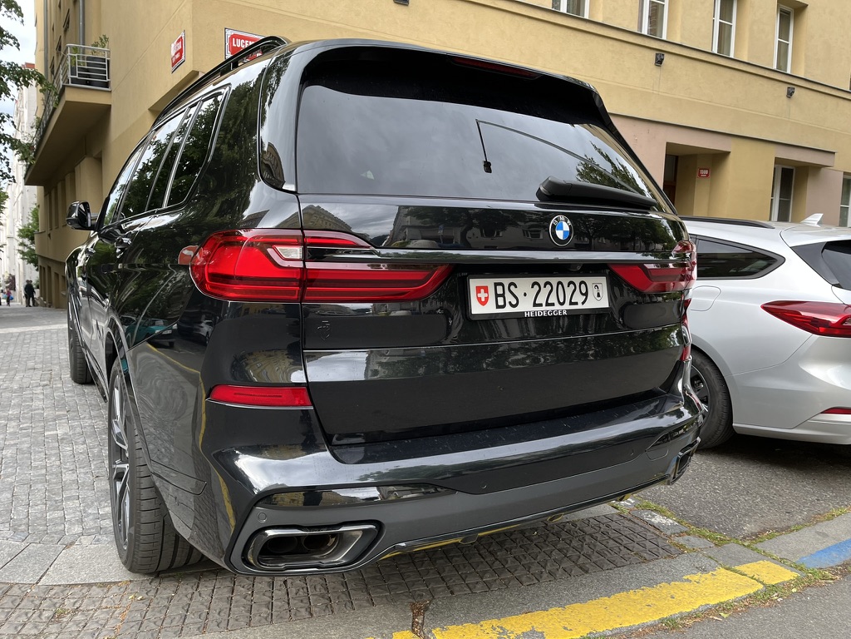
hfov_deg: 67.3
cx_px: 426
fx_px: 639
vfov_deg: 53.1
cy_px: 320
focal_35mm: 26
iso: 50
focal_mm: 5.1
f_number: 1.6
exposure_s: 1/122
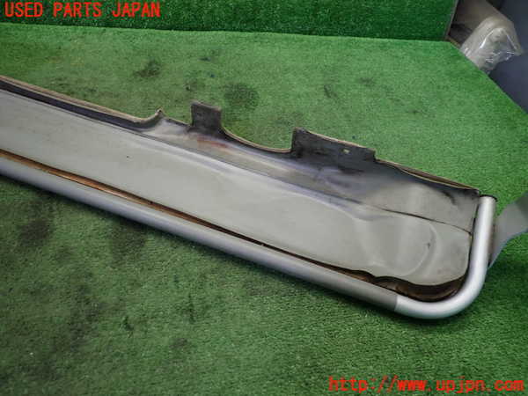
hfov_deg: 69.4
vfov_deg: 54.9
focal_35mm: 25
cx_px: 264
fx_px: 381
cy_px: 198
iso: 200
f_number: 2
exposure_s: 1/60
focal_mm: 4.5
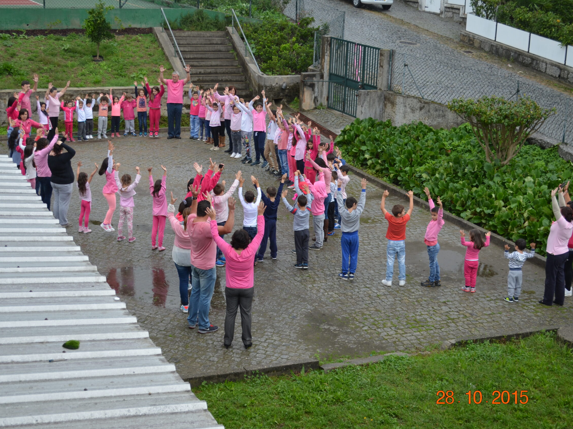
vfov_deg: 24.8
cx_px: 264
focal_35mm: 59
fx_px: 977
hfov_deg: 32.7
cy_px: 214
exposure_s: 1/125
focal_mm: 36
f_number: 5.6
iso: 280
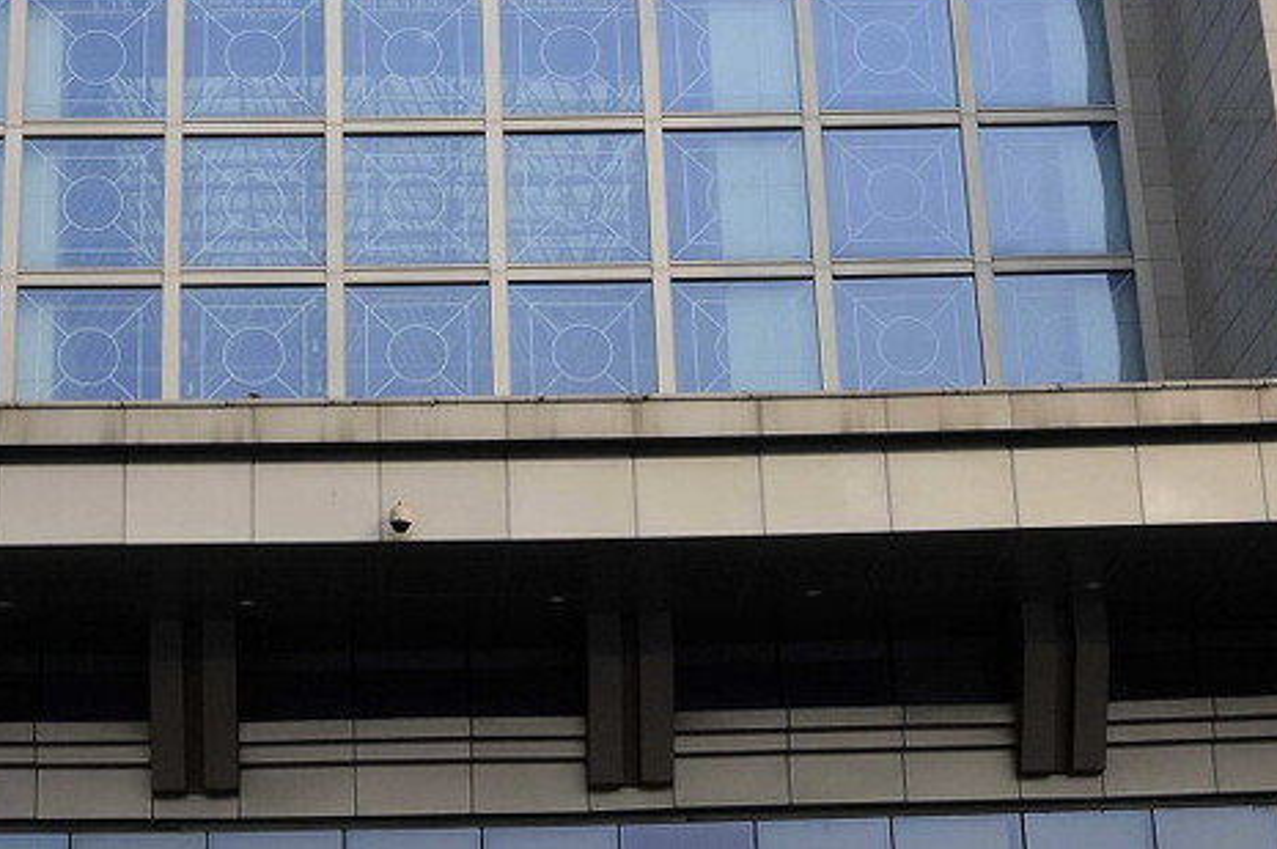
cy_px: -242
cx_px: 404
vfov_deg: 14.1
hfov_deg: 21.8
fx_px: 3295
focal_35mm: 93
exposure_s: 1/320
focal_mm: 24
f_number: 8
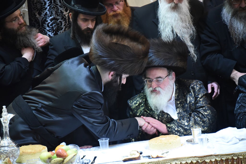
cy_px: 82
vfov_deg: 6.5
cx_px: 123
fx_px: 1435
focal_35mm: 210
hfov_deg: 9.8
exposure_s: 1/80
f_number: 5.6
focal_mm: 210
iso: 4000
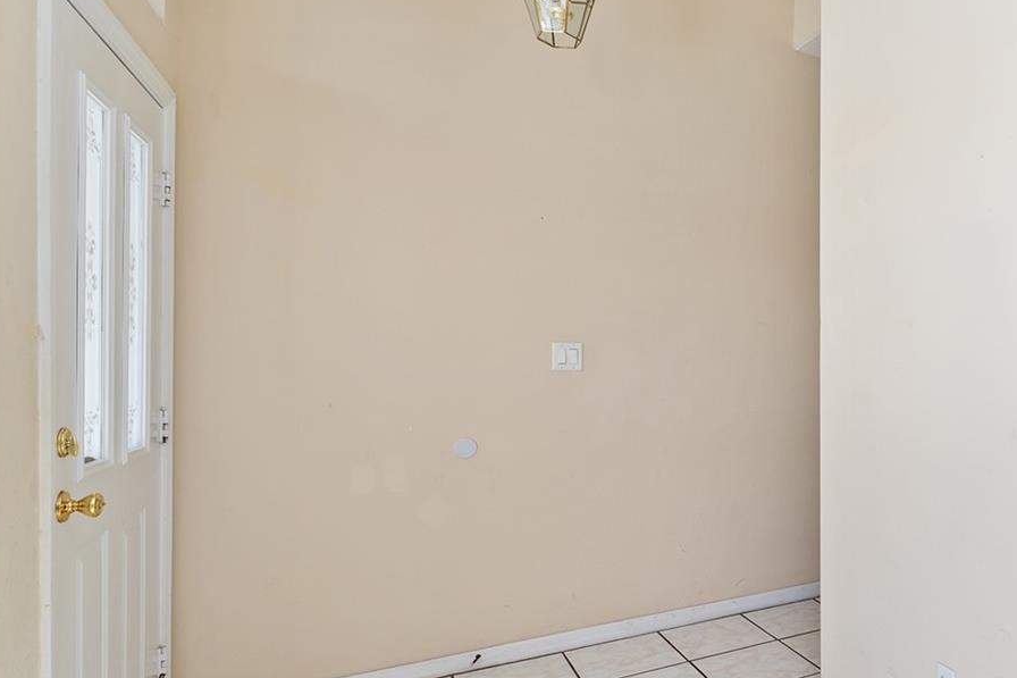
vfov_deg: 51.2
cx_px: 876
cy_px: 375
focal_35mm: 25
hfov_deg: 62.4
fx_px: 706
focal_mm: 14
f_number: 7.1
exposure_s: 1/5
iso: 100
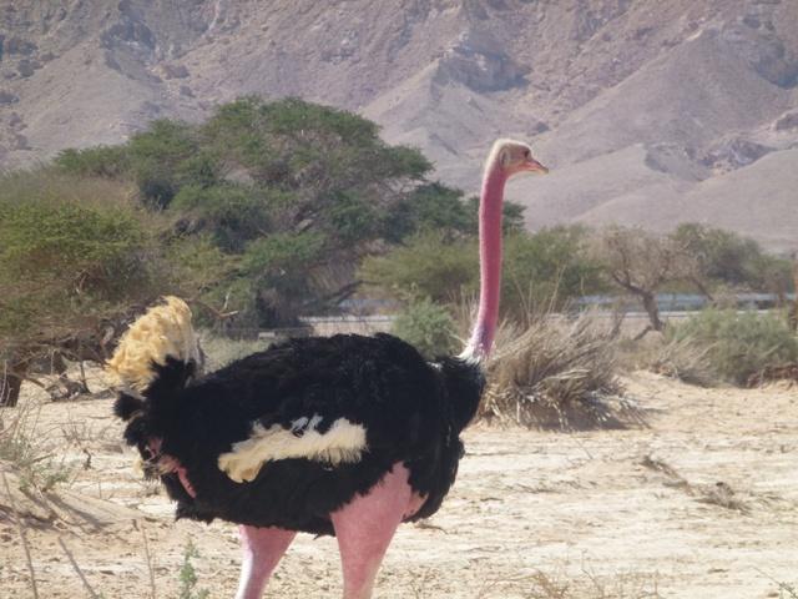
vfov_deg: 5.2
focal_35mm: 285
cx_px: 399
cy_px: 300
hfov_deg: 7.0
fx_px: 6570
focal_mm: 51
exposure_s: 1/400
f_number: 5.7
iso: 100
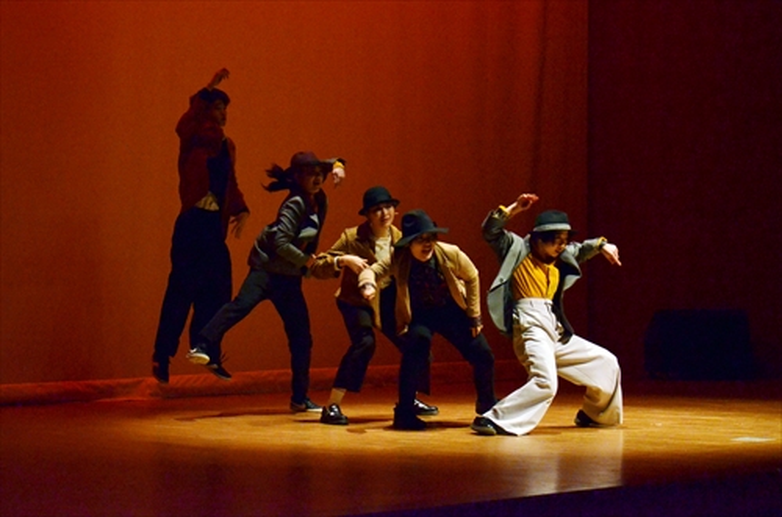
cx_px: 391
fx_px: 1821
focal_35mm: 84
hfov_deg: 24.2
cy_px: 258
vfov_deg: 16.2
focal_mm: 56
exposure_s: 1/400
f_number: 5.3
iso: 3200
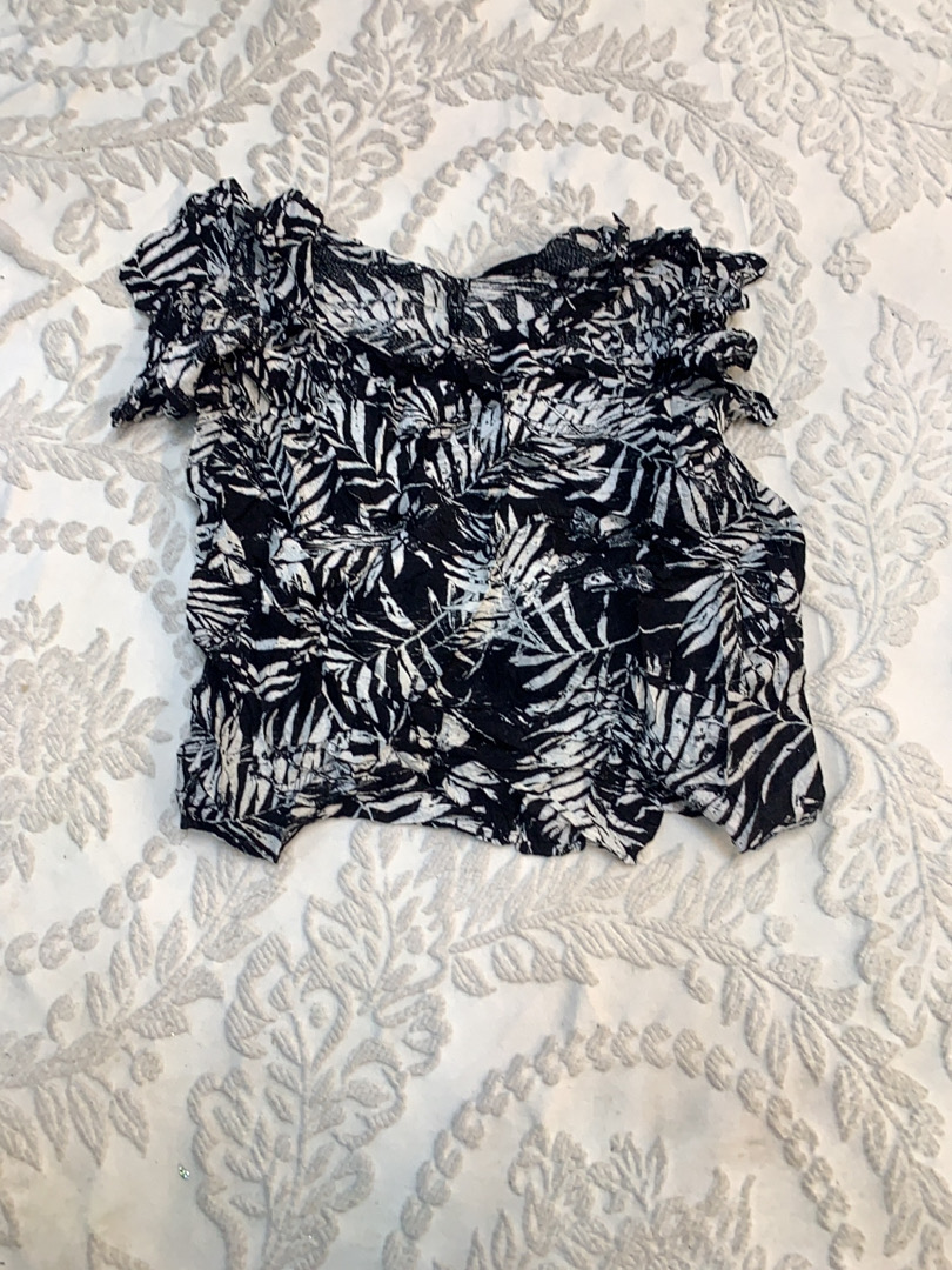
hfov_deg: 53.1
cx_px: 476
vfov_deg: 67.3
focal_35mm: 26
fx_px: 953
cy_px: 635
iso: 40
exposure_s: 1/100
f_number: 1.8
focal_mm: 4.25
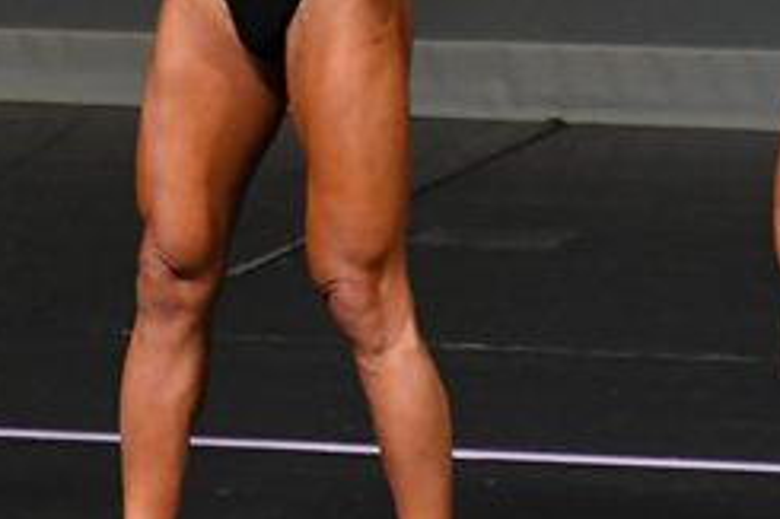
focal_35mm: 1188
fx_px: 25722
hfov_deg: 1.7
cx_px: -110
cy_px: -48
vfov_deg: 1.2
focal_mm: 250
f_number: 5.6
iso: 4000
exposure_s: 1/400
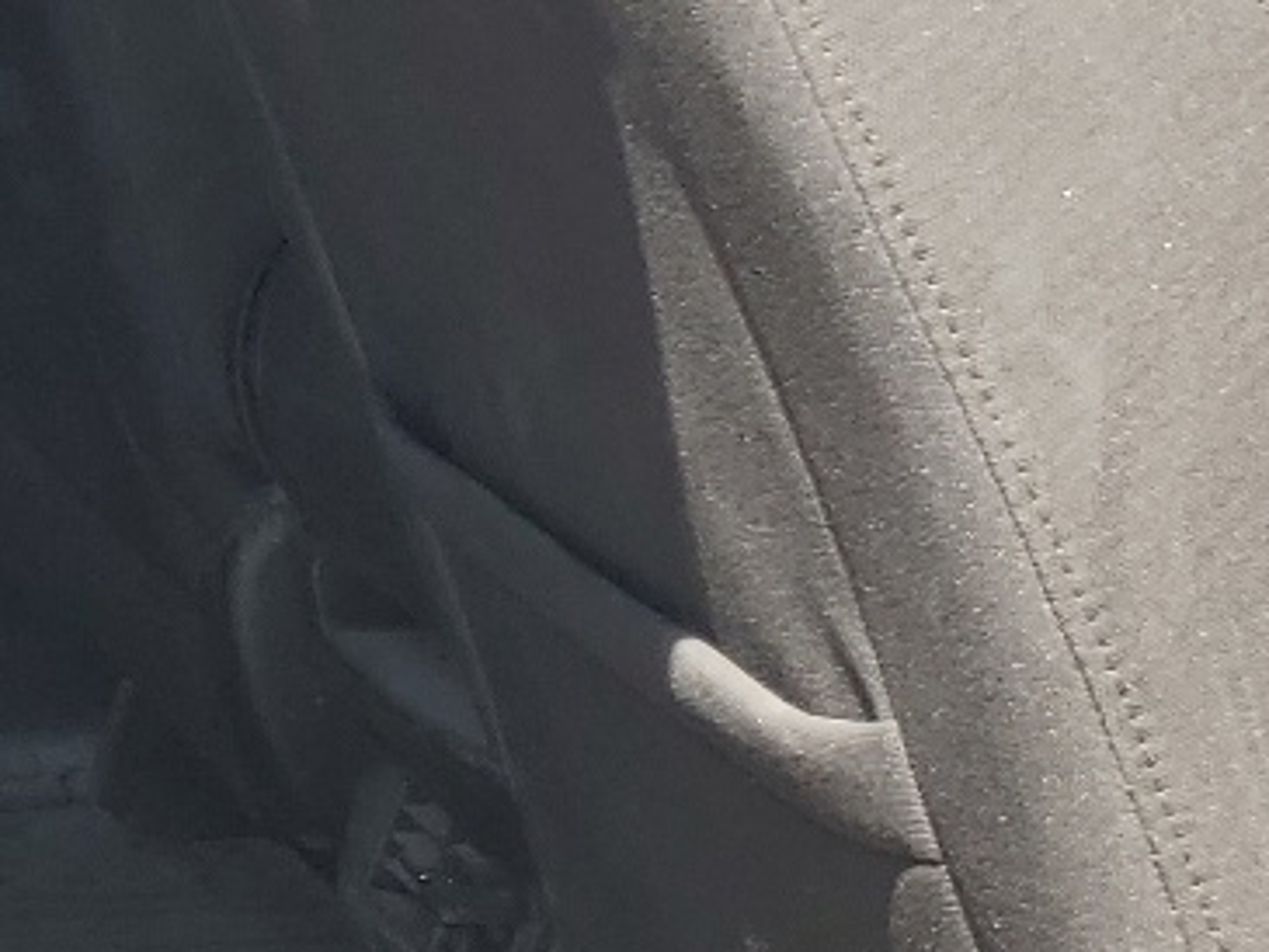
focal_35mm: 114
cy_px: 28
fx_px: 4181
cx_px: -1001
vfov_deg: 12.9
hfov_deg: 15.0
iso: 50
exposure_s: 1/909
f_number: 1.5
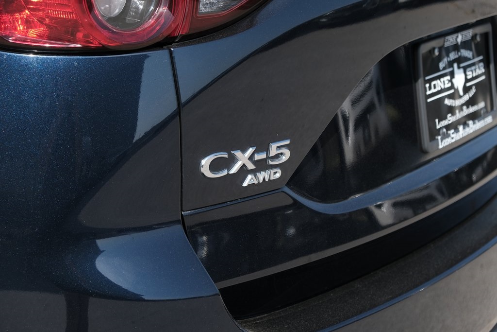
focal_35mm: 83
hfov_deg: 24.5
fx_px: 1146
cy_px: 166
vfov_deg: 16.5
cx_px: 248
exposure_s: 1/400
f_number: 5
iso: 160
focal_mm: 55
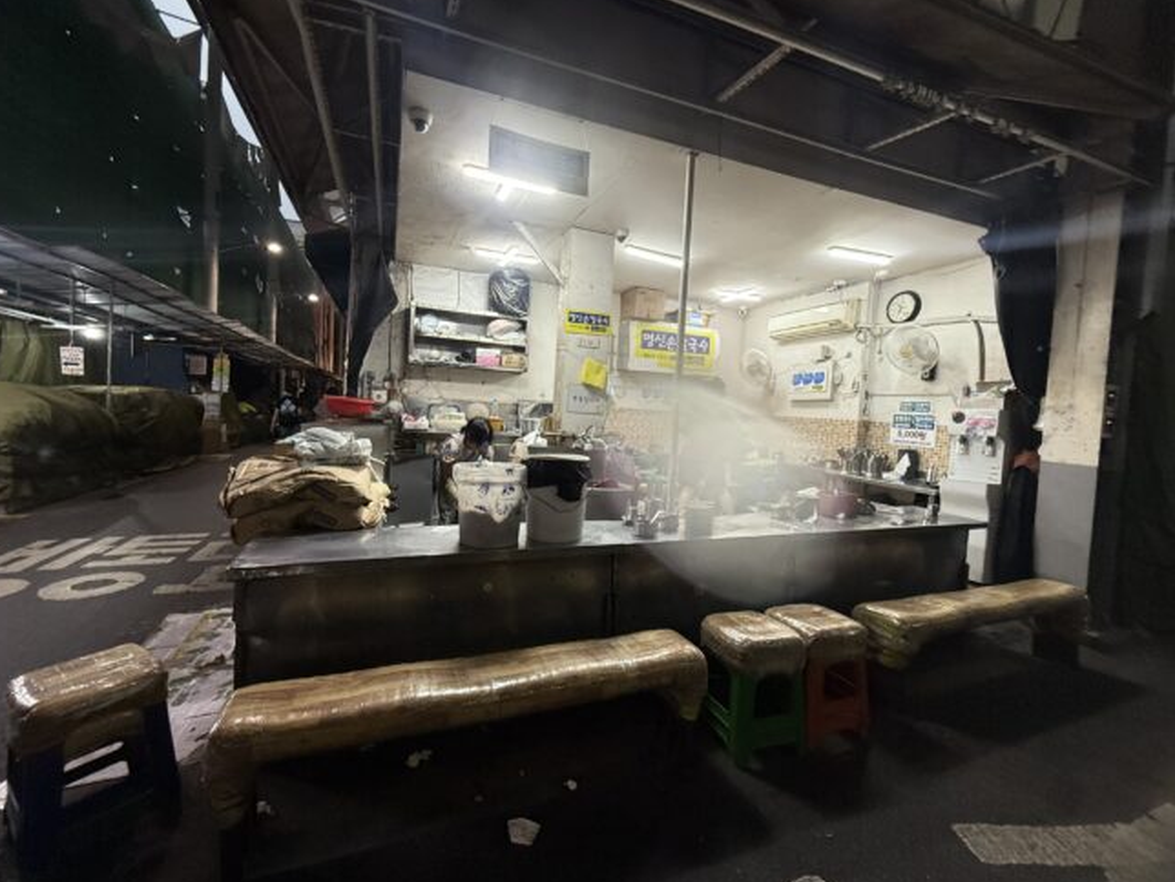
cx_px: 578
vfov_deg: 81.7
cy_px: 431
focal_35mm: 15
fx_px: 509
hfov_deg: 98.2
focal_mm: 2.22
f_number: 2.2
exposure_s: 1/120
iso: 320
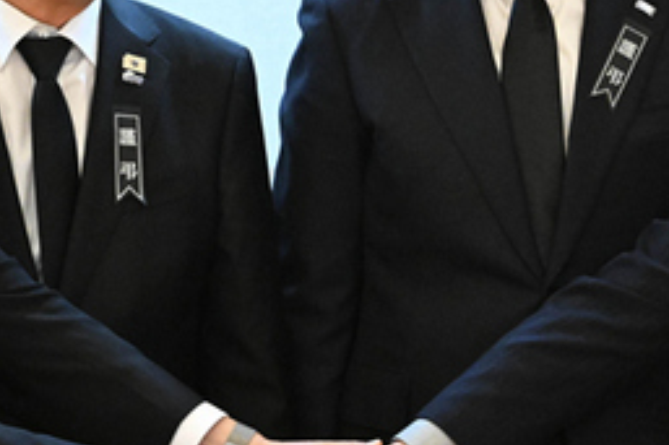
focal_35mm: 174
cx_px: 366
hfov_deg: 11.8
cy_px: 164
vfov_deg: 7.9
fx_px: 3231
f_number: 5.6
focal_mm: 70
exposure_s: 1/160
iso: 6400
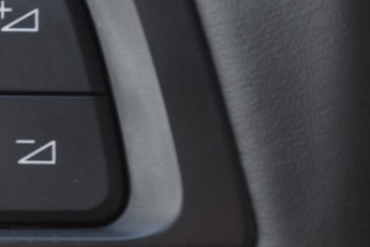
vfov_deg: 4.4
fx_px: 3206
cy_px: 79
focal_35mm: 312
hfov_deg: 6.5
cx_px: -144
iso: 560
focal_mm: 70
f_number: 5.6
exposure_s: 1/60
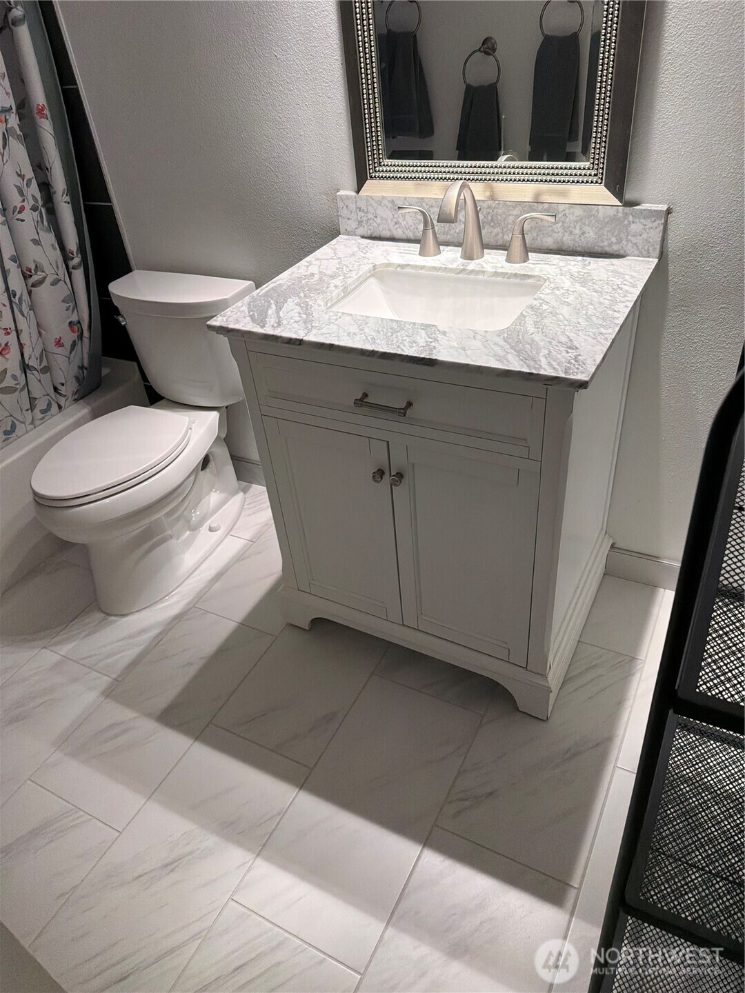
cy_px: 496
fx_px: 689
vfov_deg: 71.6
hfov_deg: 56.8
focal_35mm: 24
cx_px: 372
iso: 400
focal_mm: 6.76
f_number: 1.78
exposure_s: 1/379
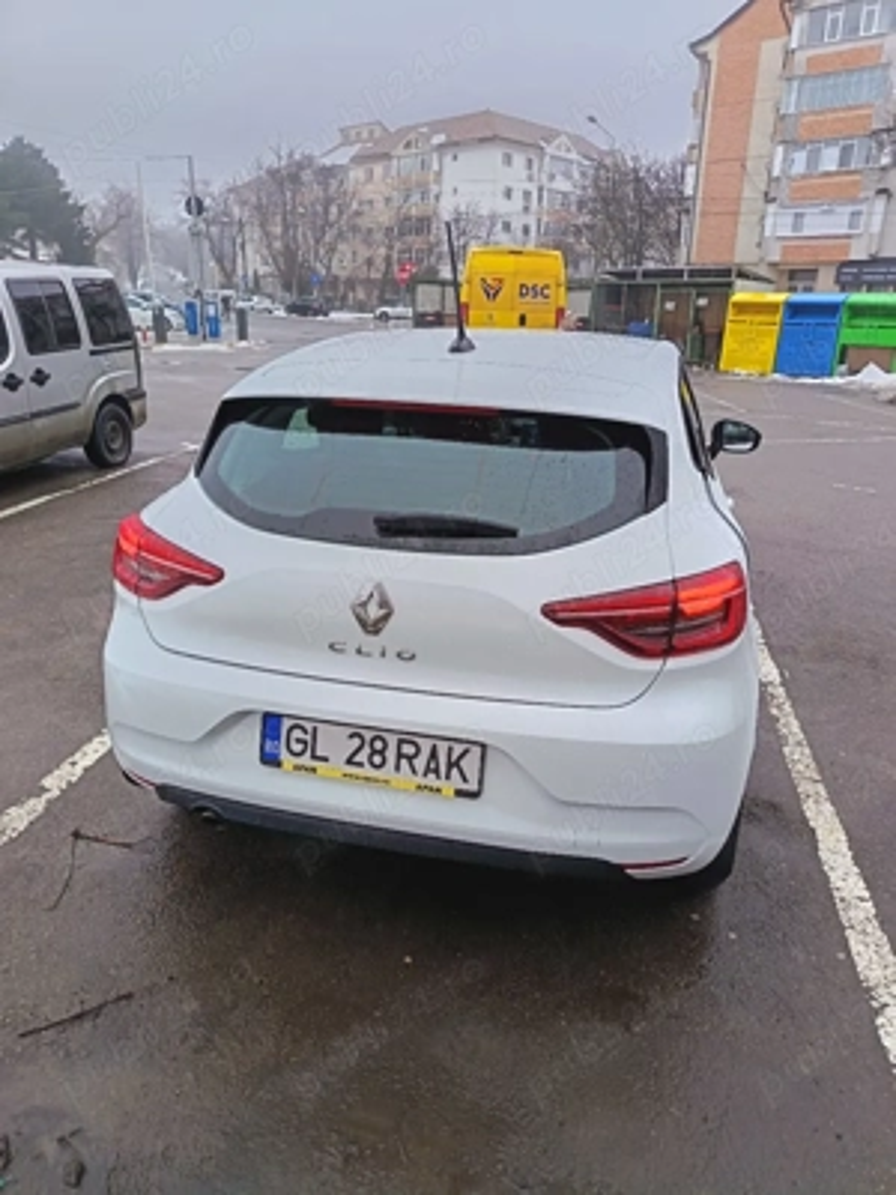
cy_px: 598
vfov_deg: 71.6
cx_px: 448
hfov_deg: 56.8
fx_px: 828
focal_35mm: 24
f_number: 1.75
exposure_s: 1/100
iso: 297
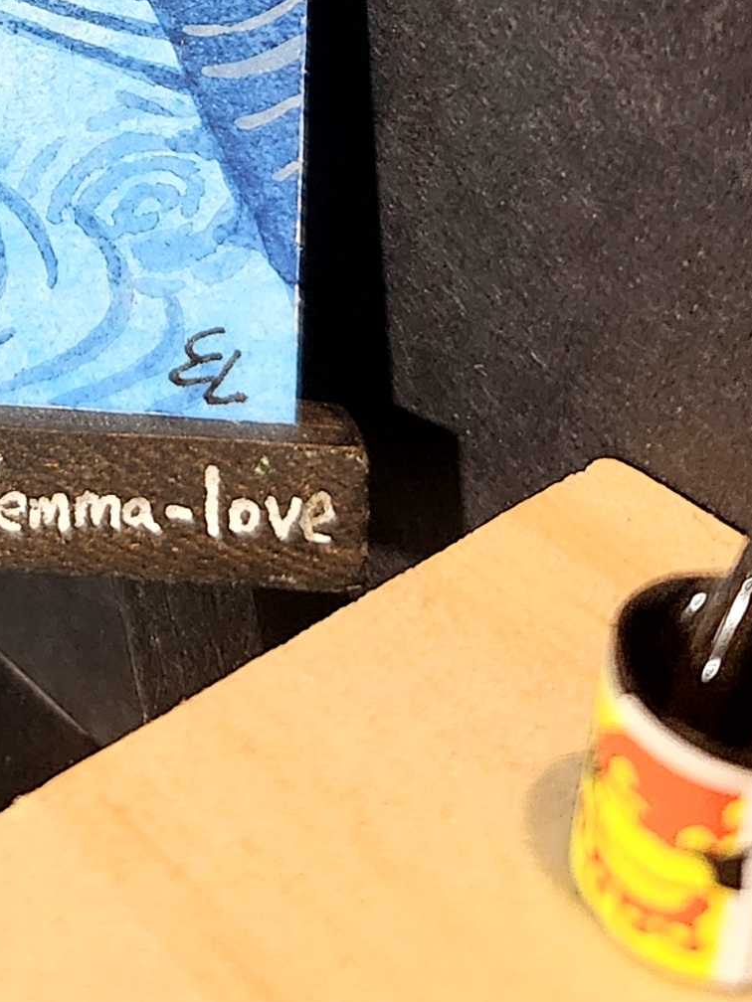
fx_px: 2114
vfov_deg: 23.7
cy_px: -272
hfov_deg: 18.3
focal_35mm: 73
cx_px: -323
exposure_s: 1/120
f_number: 1.8
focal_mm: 5.54
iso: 500
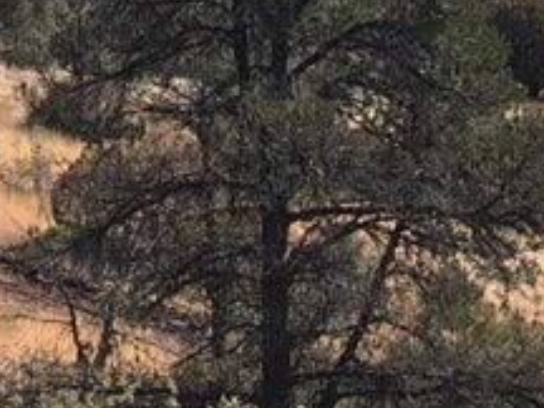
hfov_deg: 11.1
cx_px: 120
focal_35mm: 177
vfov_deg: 8.3
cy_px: -98
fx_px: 2782
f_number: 1.8
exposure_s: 1/2088
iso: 20
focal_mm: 3.99
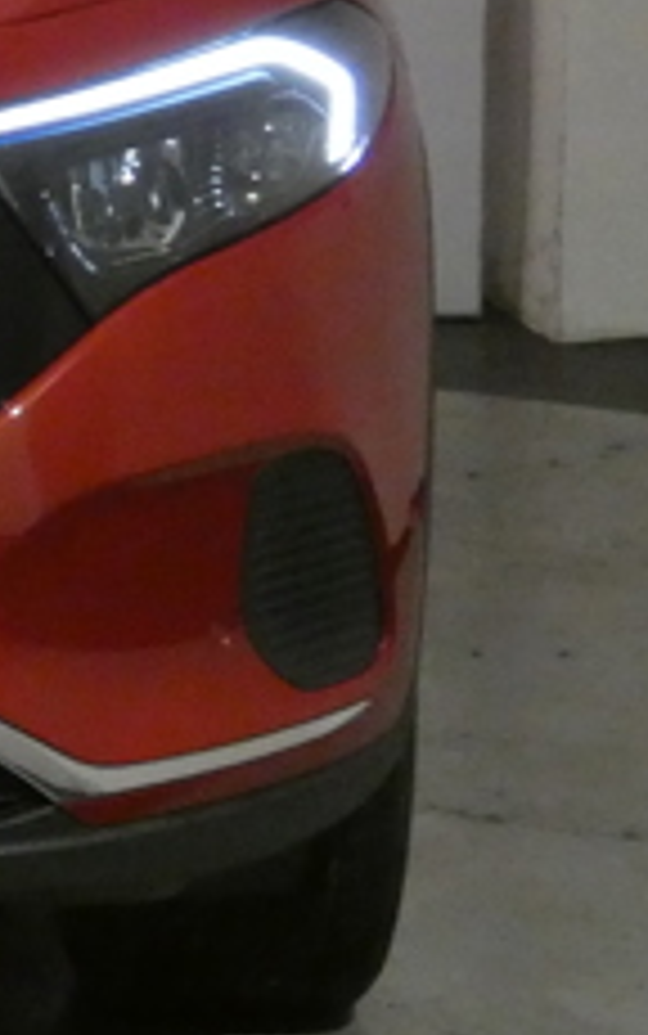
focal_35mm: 225
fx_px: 6350
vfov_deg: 9.3
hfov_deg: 5.7
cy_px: 140
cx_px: -716
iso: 1250
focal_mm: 10.8
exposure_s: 1/80
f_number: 4.1
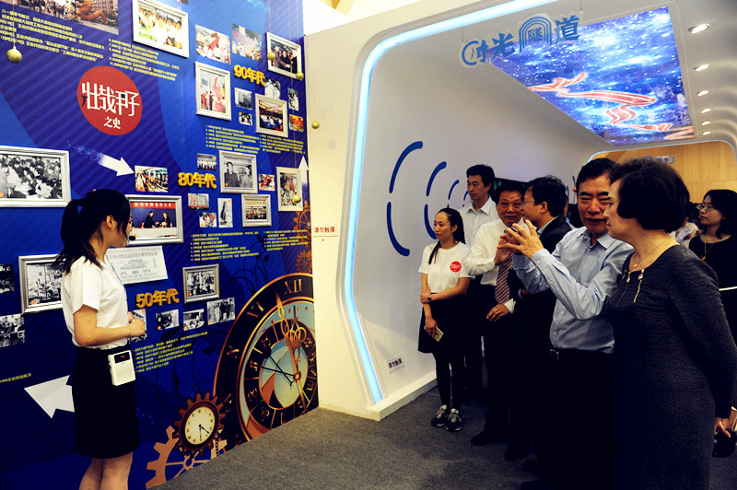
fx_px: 491
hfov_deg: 73.8
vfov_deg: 53.1
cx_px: 368
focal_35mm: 24
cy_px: 245
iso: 800
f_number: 4
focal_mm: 24
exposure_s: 1/60
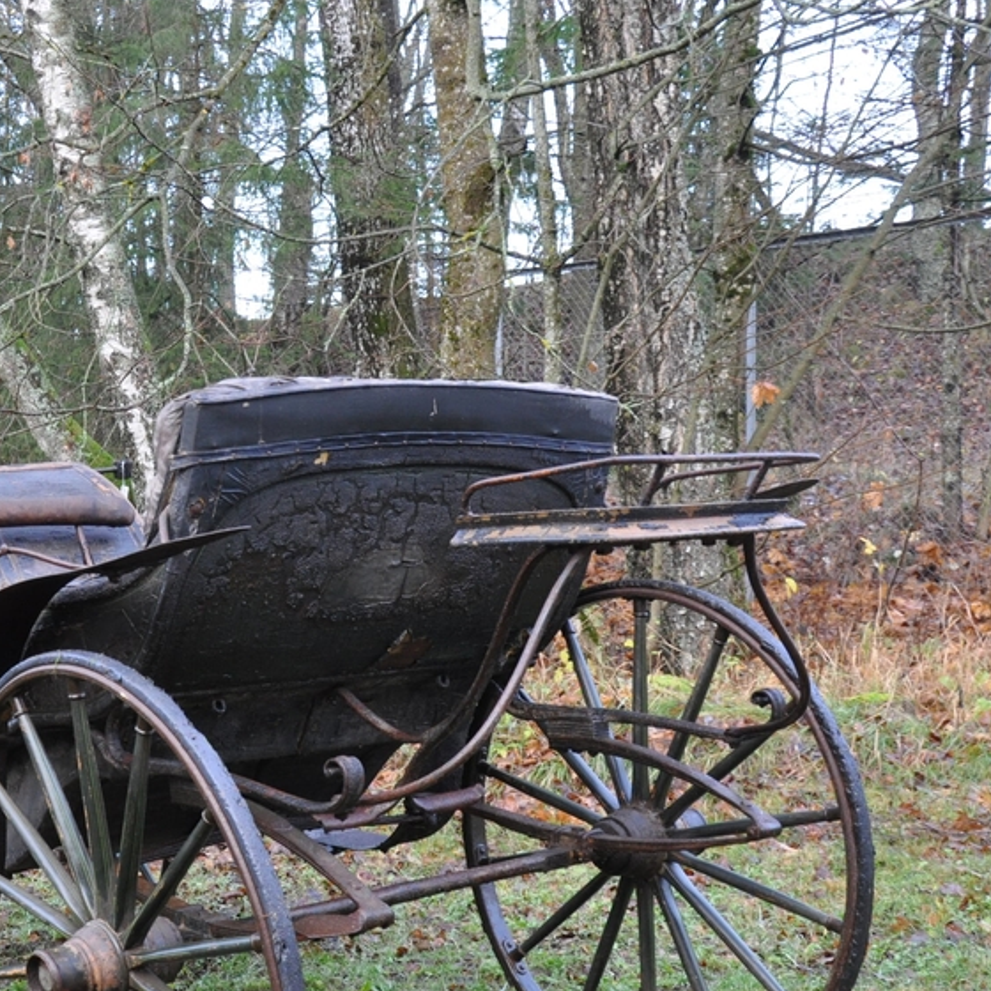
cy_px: 571
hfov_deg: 27.5
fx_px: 1943
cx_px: 83
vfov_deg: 28.6
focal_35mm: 60
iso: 800
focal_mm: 22
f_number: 5.6
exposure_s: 1/125
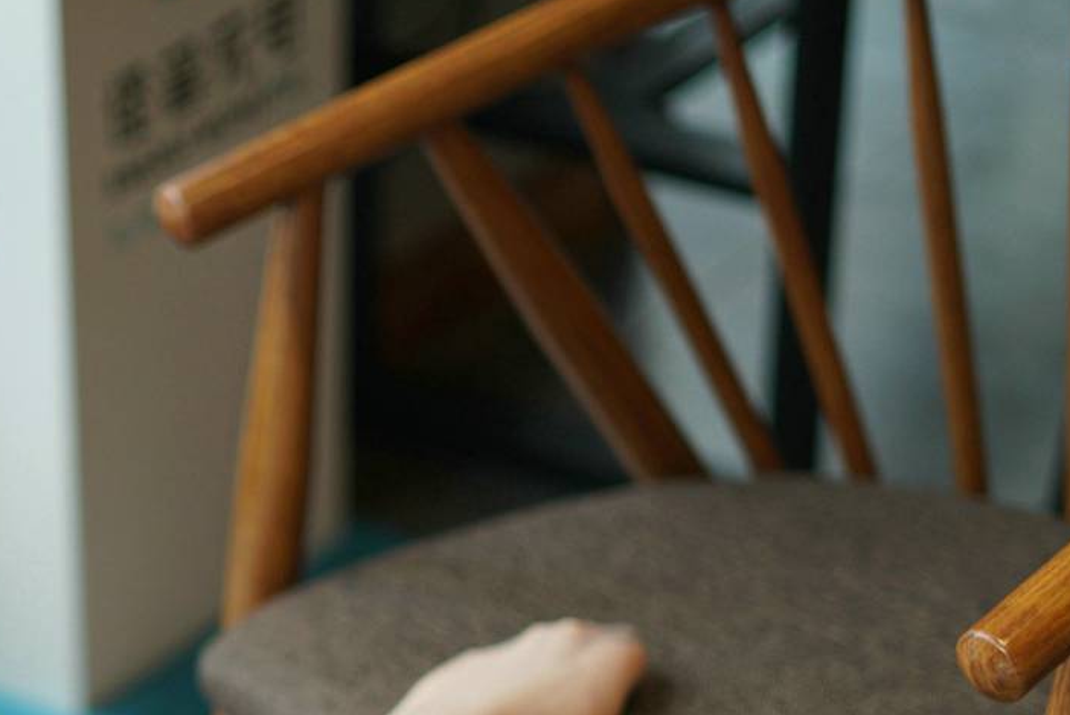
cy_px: 875
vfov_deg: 10.5
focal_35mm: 128
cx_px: -40
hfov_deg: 15.7
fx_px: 3807
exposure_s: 1/640
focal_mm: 50
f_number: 1.8
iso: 200
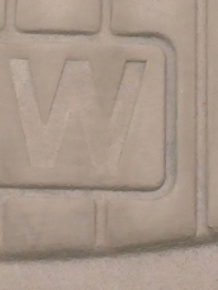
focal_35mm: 205
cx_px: 101
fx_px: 1720
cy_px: -184
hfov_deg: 7.3
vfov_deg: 9.3
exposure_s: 1/100
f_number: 14
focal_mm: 22
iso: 1600
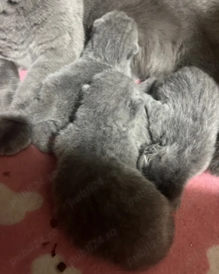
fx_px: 227
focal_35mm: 28
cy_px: 138
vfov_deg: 62.2
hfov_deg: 51.5
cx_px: 107
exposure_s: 1/30
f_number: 1.6
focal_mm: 5.1
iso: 640
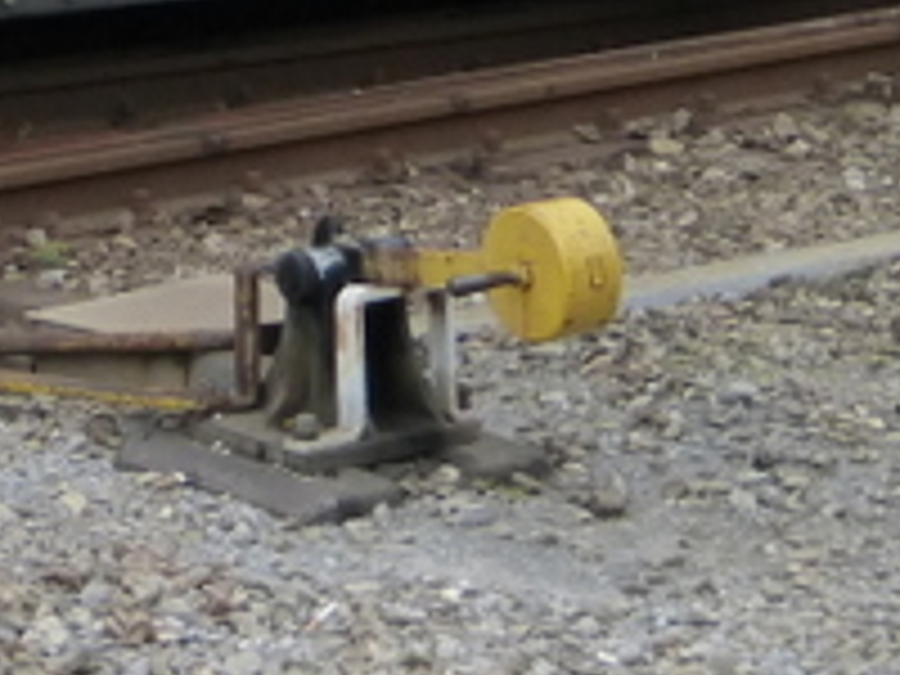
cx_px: -58
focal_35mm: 155
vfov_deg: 8.8
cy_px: -891
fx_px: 4030
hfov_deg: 12.5
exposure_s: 1/160
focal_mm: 5.4
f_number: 4
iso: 160
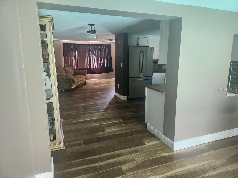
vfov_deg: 58.9
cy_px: 89
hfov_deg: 73.9
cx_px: 119
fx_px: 158
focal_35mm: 23
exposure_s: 1/120
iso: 500
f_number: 1.8
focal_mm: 5.54
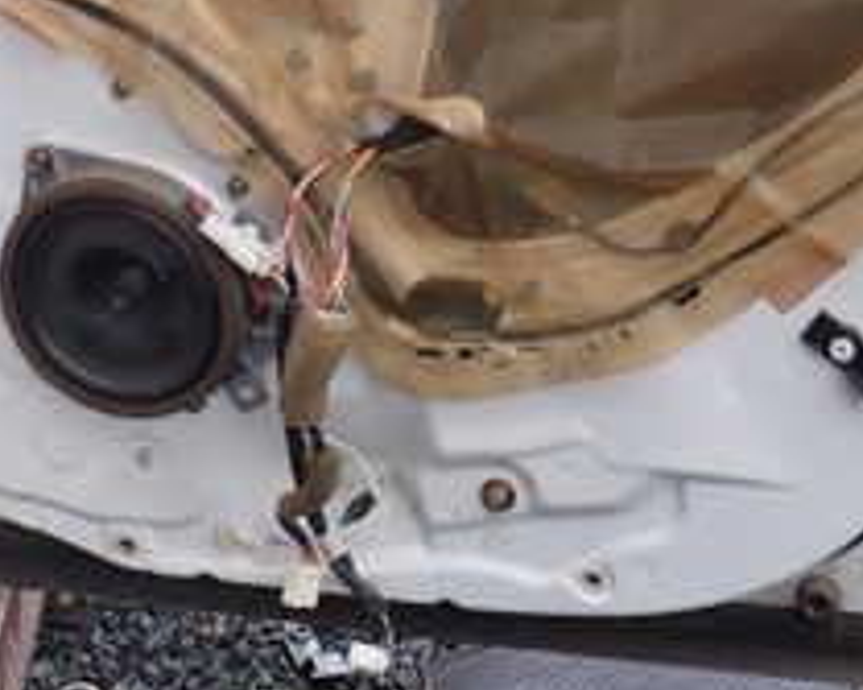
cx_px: 599
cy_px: -178
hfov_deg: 26.9
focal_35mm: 70
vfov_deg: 20.2
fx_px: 1787
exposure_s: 1/250
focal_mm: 4.5
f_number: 2.8
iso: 100
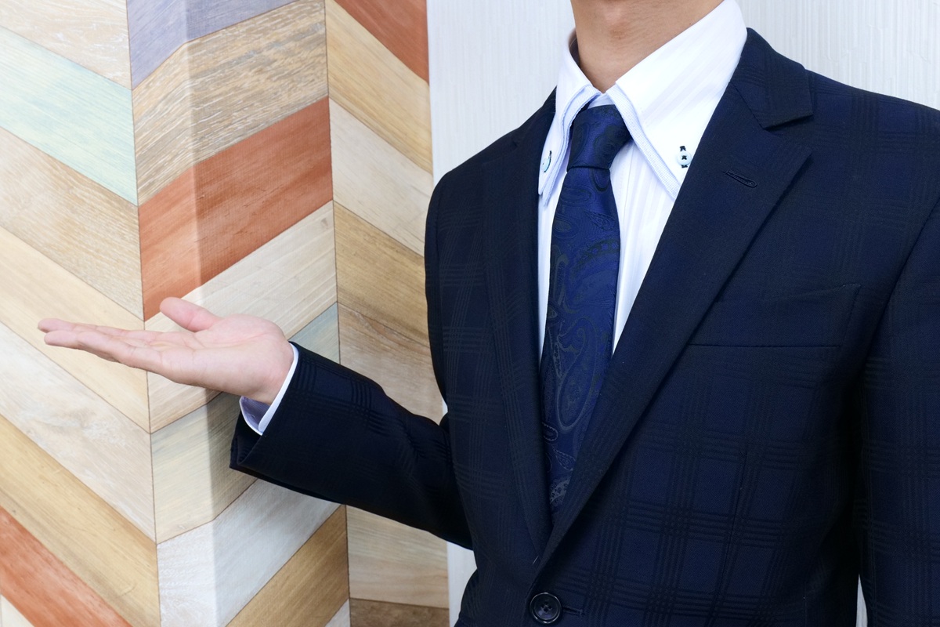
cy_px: 314
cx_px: 470
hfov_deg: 51.9
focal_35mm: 37
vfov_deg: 35.9
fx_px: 966
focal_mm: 37
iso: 6400
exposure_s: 1/50
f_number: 11
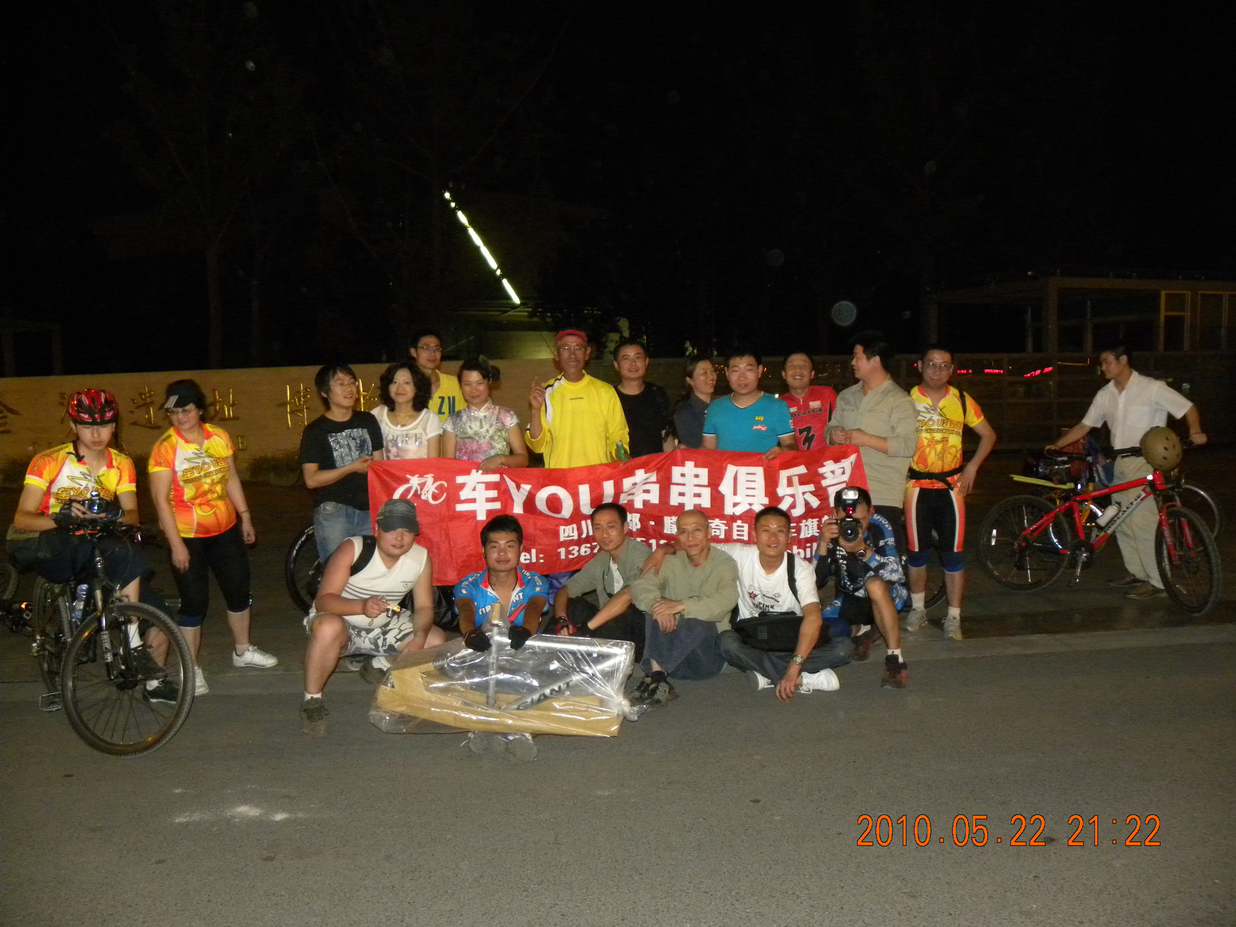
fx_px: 928
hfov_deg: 67.3
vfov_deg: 53.1
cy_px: 464
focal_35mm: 26
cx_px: 618
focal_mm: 4.6
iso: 400
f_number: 2.8
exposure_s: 1/30
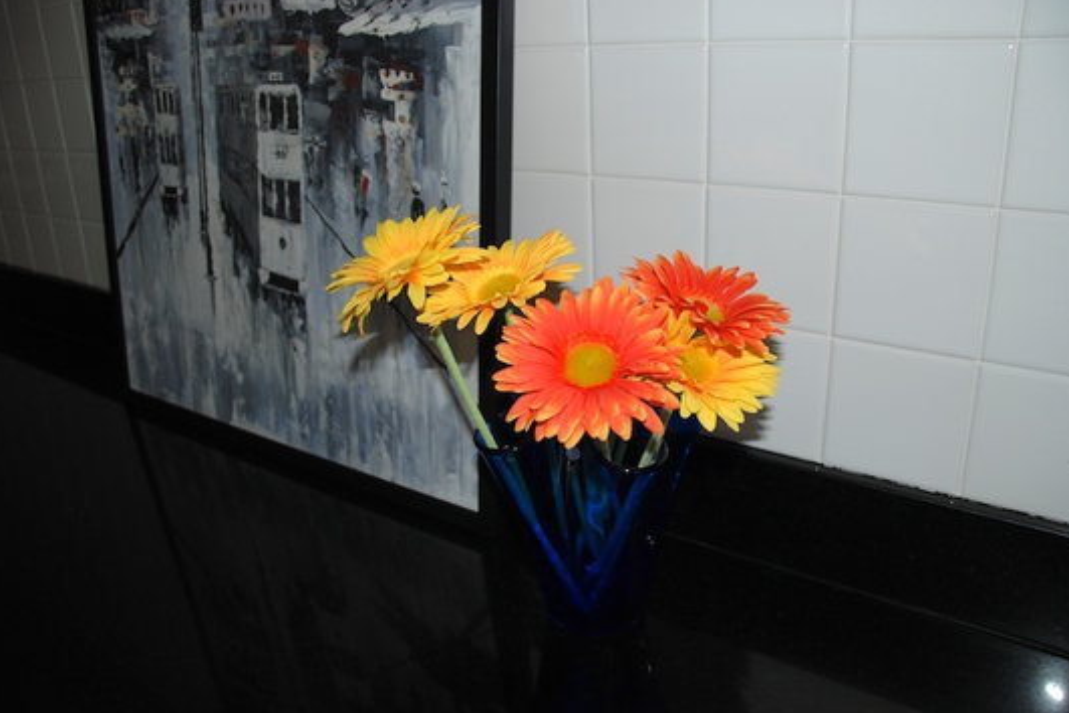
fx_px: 831
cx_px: 542
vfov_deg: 46.4
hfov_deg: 65.5
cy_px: 347
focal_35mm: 28
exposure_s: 1/60
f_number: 3.5
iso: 100
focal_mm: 18
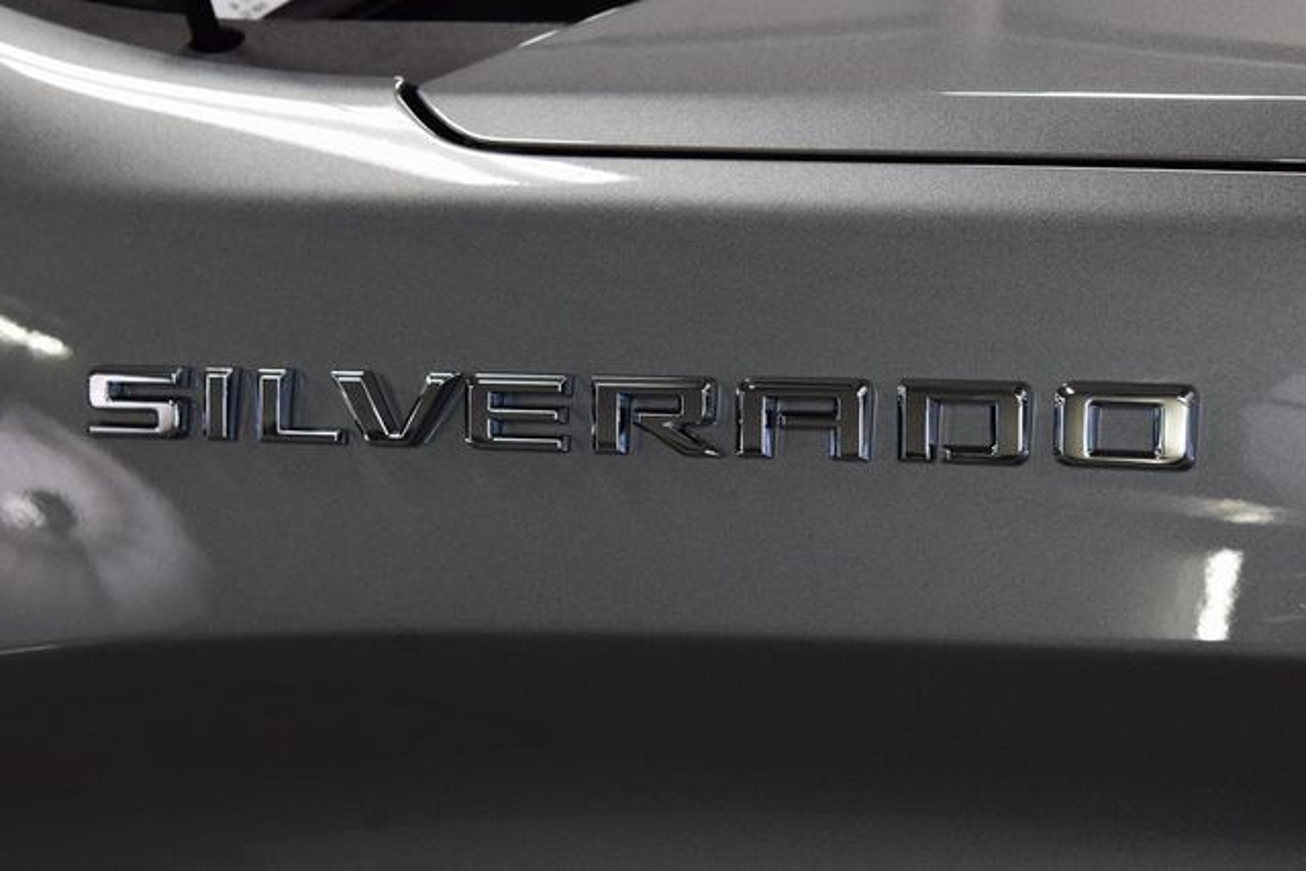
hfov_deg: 28.1
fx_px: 2612
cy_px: 436
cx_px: 653
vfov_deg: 18.9
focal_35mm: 72
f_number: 7.1
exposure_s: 1/30
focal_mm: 48
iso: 400
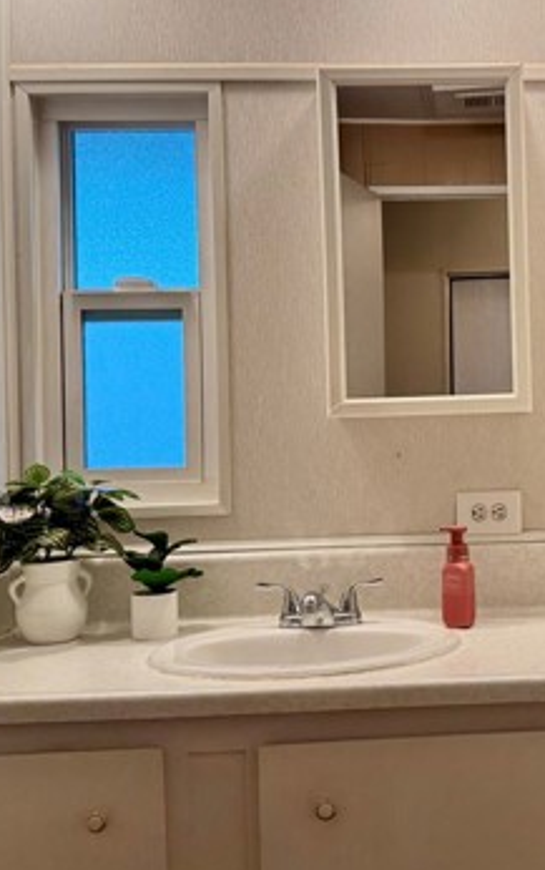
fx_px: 1114
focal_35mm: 47
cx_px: 530
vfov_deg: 42.6
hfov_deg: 26.2
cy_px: 402
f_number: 1.78
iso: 200
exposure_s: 1/120
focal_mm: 6.76
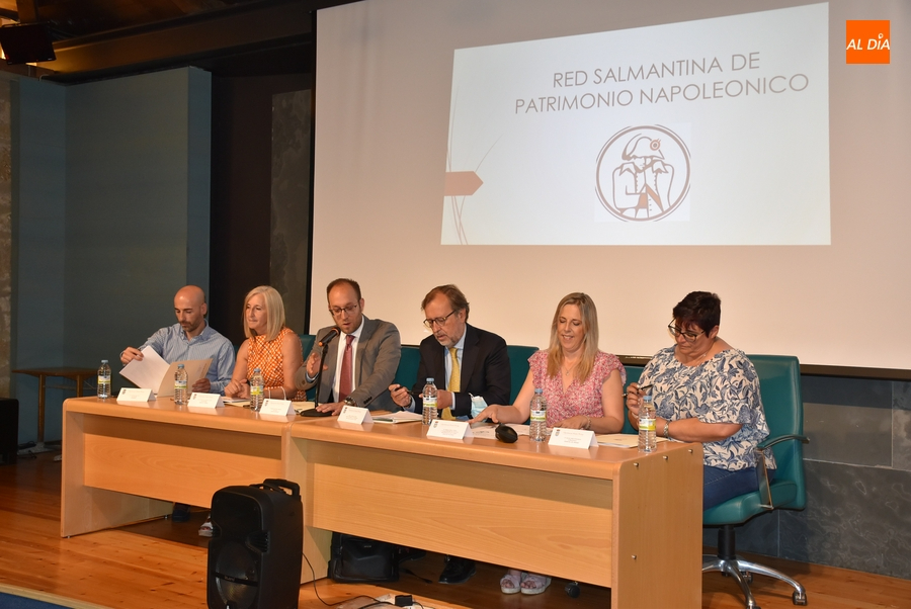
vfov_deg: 33.1
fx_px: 1026
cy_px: 304
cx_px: 456
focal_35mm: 40
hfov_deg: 47.9
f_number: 5
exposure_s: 1/100
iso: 800
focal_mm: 27
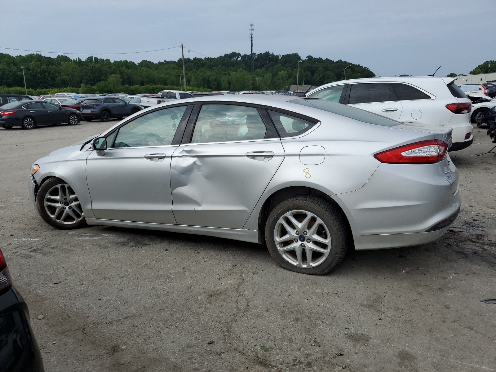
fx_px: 373
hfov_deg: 67.3
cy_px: 186
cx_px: 248
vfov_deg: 53.1
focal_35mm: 26
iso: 50
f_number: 1.5
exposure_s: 1/5000
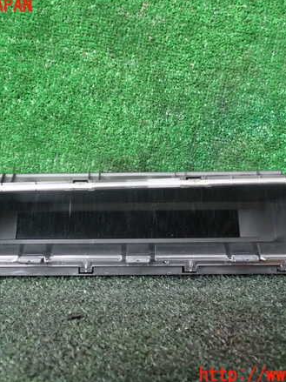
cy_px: 191
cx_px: 135
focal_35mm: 41
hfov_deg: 35.1
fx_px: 452
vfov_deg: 45.8
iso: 800
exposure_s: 1/30
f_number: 2.3
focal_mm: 5.4
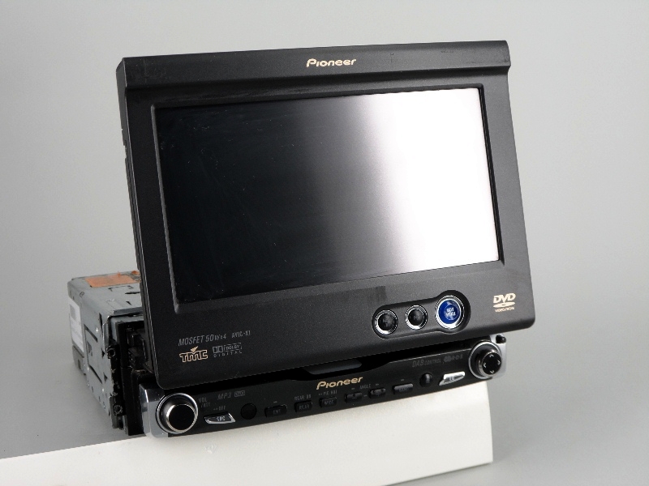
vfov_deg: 27.0
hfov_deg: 35.5
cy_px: 243
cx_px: 324
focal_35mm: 54
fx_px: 1012
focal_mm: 9.8
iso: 80
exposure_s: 1/90
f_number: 4.1
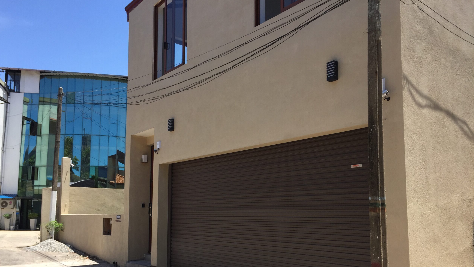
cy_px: 178
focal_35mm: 32
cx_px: 235
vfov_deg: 36.3
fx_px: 402
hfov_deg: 61.0
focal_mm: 4.15
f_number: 2.2
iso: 32
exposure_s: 1/1412
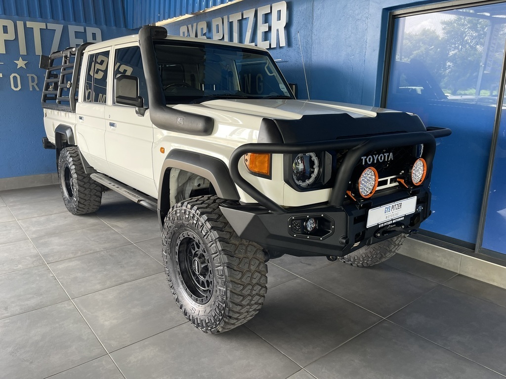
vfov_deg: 54.9
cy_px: 190
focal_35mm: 25
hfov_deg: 69.4
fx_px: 365
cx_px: 253
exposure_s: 1/100
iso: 125
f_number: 1.6
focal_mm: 5.1
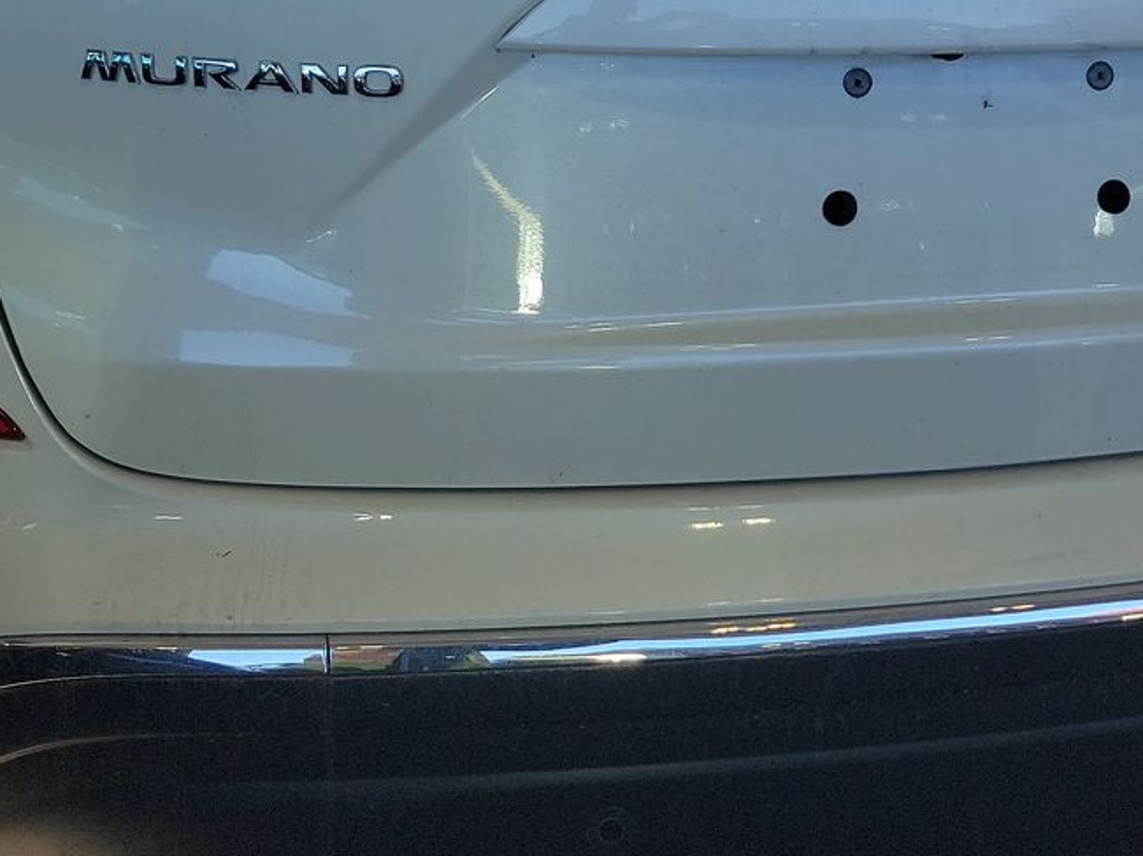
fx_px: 1948
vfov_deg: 24.2
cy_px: 112
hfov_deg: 32.3
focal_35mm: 59
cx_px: 811
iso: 50
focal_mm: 6.7
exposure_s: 1/239
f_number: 1.8
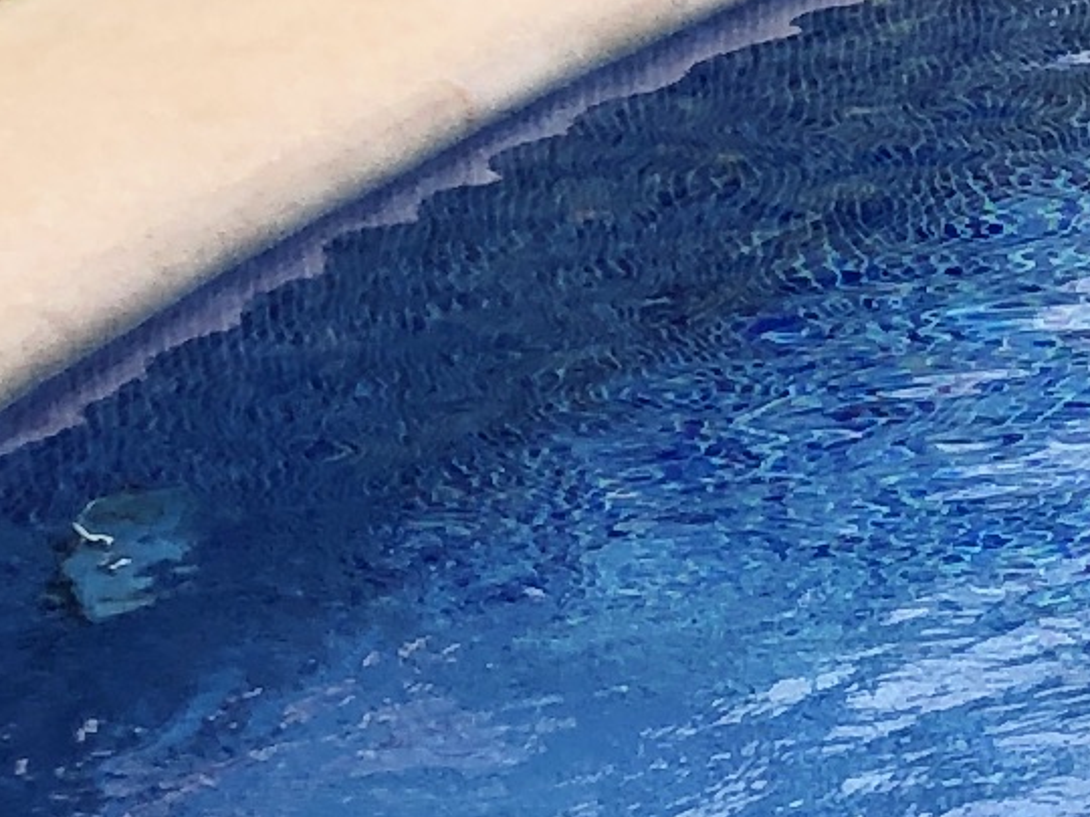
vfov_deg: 7.0
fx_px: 6581
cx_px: 2891
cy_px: -357
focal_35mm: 209
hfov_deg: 8.4
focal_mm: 3.99
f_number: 1.8
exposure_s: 1/750
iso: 20
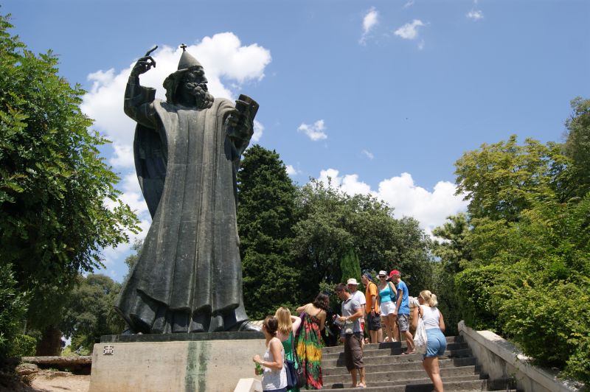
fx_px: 491
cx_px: 295
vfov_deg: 43.5
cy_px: 196
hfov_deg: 62.0
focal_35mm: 30
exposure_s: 1/500
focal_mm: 20
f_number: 5.6
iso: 100
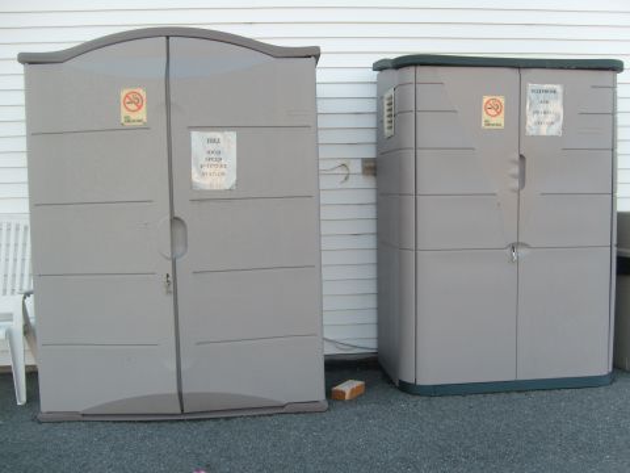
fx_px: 637
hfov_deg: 52.6
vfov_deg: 40.7
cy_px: 236
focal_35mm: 35
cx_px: 315
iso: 80
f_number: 2.8
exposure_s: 1/250
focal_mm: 5.8
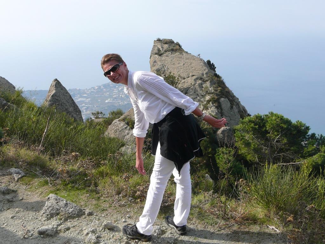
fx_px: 385
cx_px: 162
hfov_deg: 45.8
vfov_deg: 35.1
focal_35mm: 41
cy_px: 122
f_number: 5
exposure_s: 1/400
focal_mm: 6.1
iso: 80
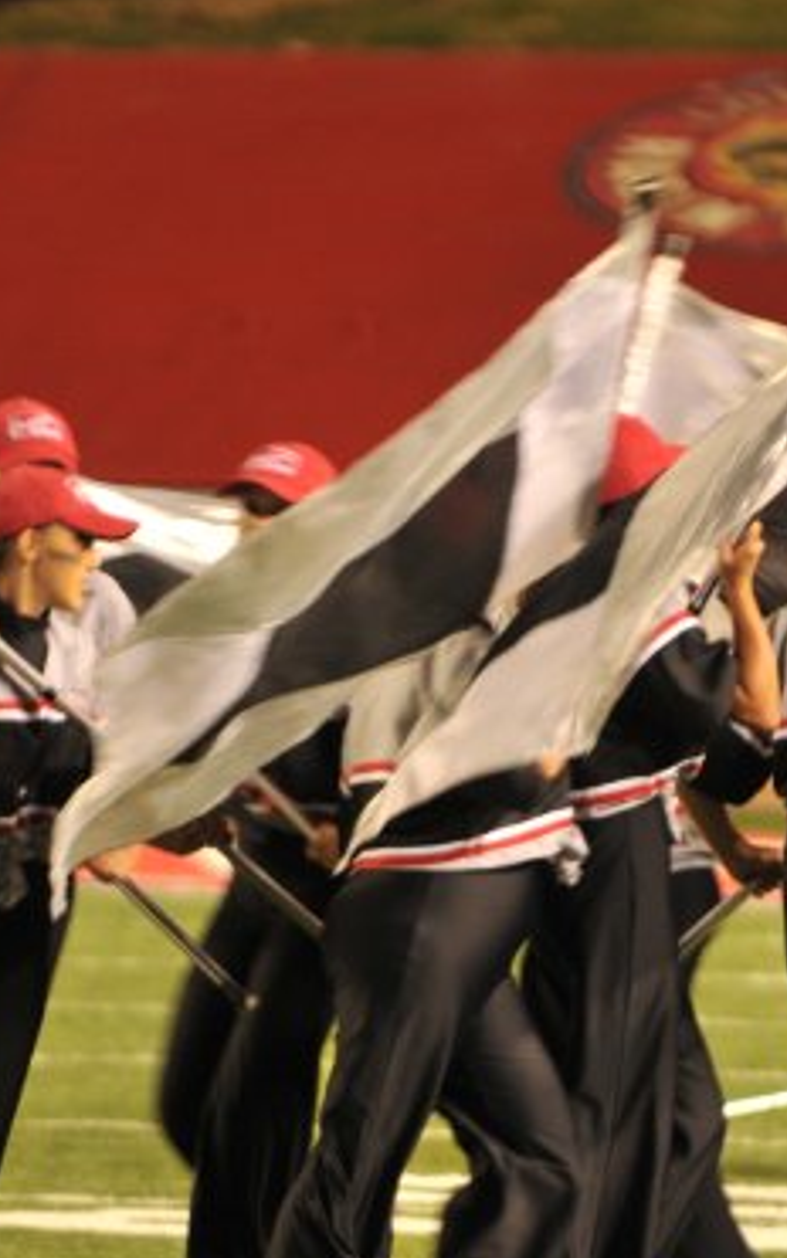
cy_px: 826
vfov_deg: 3.2
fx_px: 22572
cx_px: 488
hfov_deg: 2.0
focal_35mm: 658
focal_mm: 200
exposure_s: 1/60
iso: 360
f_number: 2.8
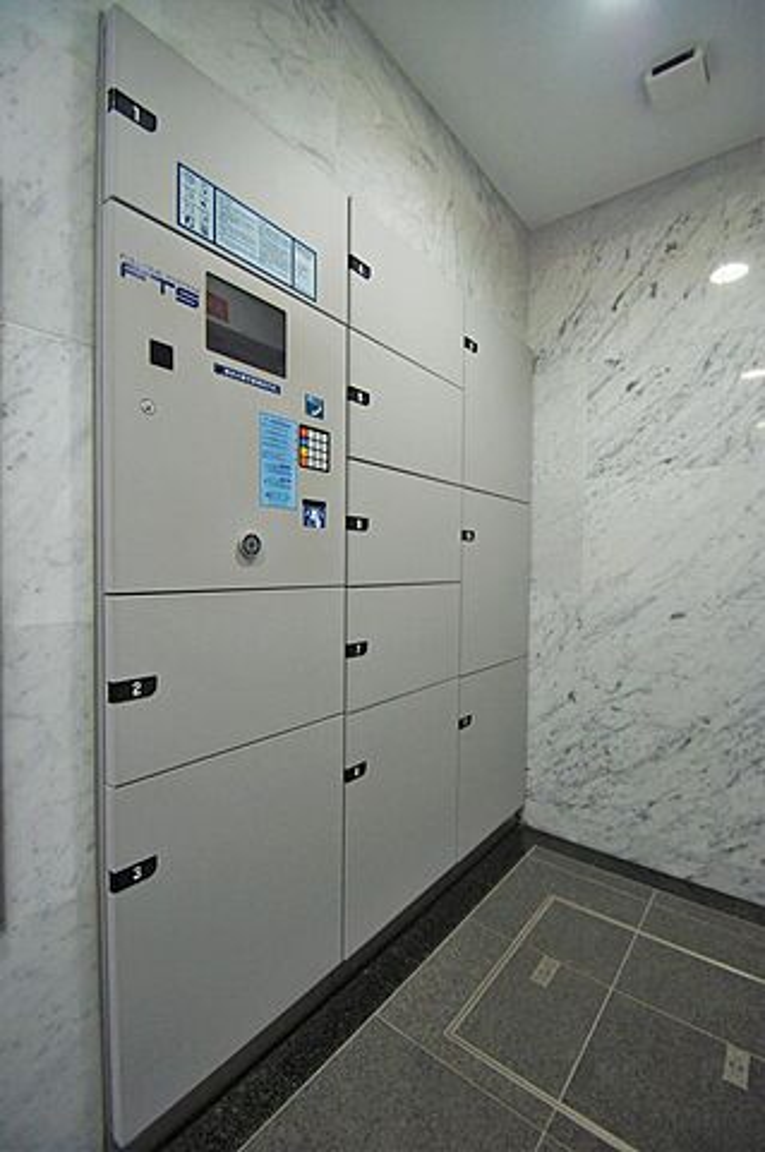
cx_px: 382
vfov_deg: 100.4
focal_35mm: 15
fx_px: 479
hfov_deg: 77.2
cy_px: 576
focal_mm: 10
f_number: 3.5
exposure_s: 1/30
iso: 500
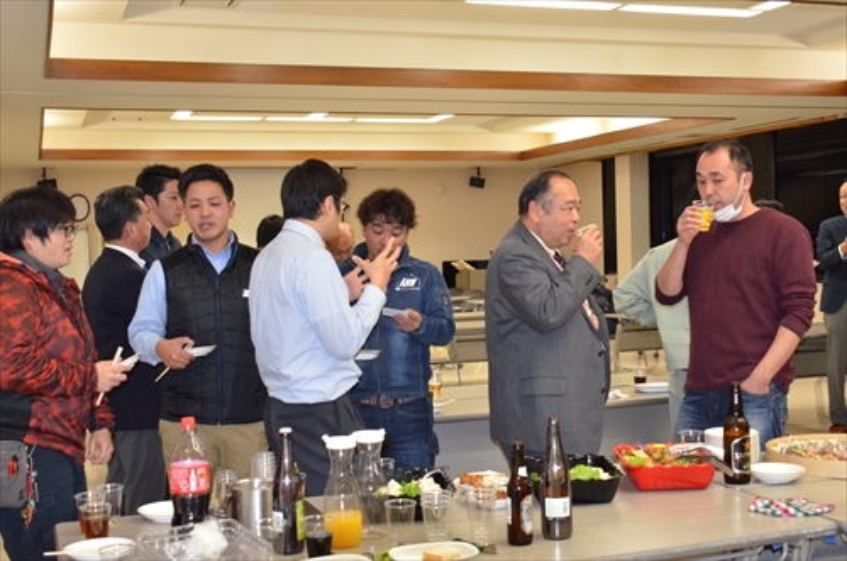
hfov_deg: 43.7
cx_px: 424
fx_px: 1056
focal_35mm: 45
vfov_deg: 29.7
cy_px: 280
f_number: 5.6
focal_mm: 30
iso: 2500
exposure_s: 1/200
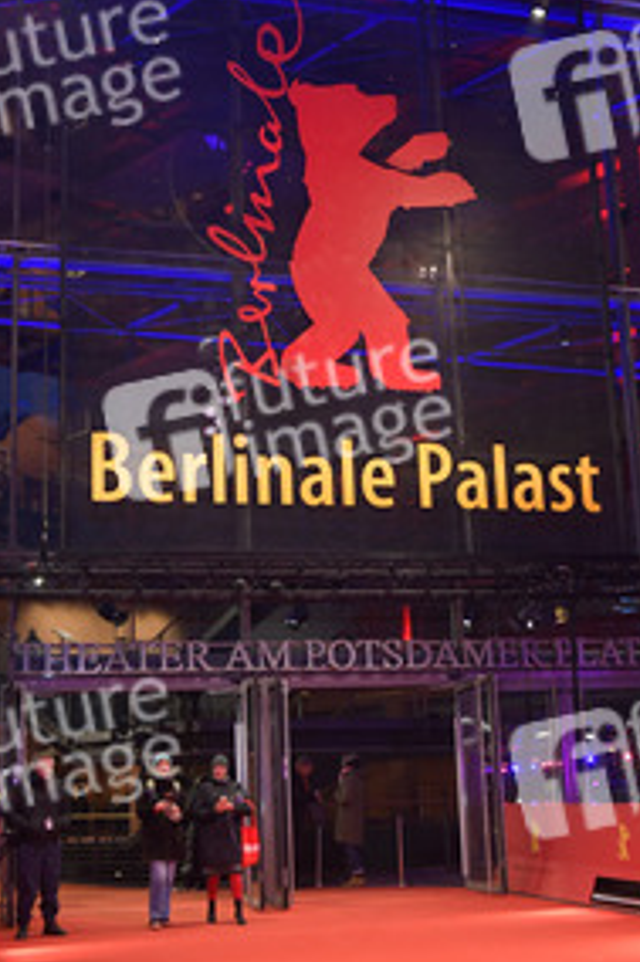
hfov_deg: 29.8
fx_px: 1201
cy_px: 589
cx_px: 376
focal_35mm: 45
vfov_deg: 43.4
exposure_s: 1/250
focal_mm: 32
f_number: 5.6
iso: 1600
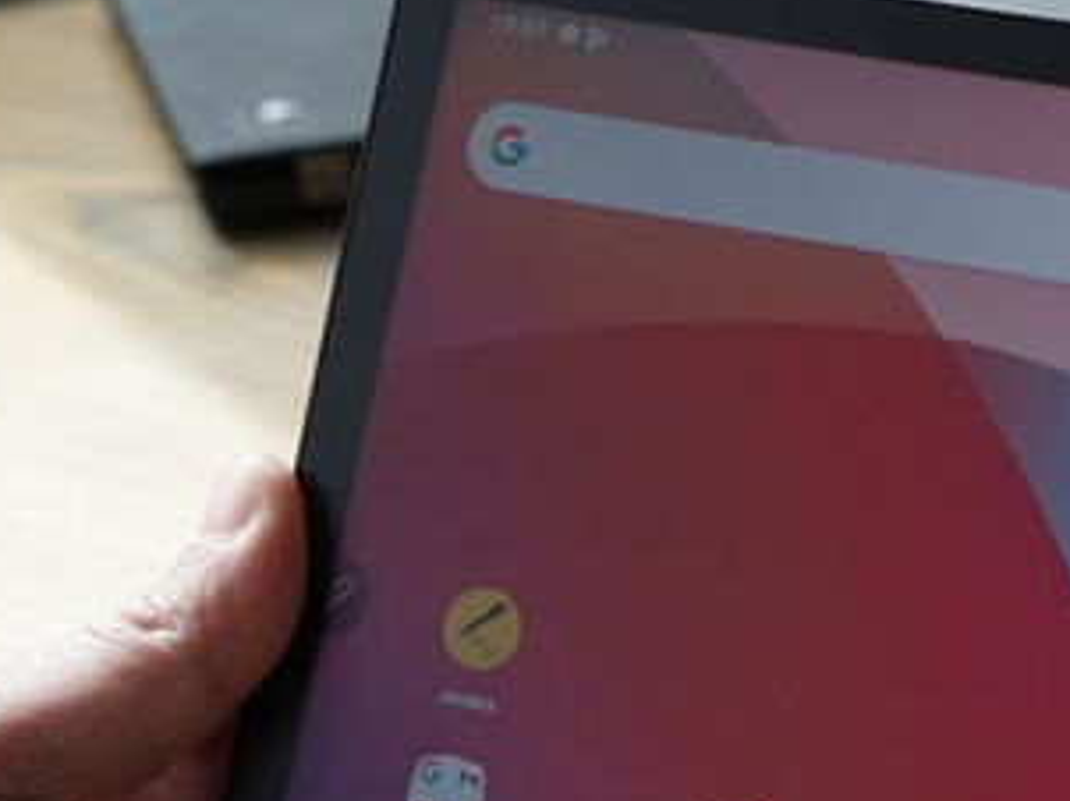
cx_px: 1254
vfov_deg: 14.1
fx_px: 3212
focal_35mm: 104
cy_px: 709
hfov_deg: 18.0
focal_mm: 34
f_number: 6.3
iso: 400
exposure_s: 1/160
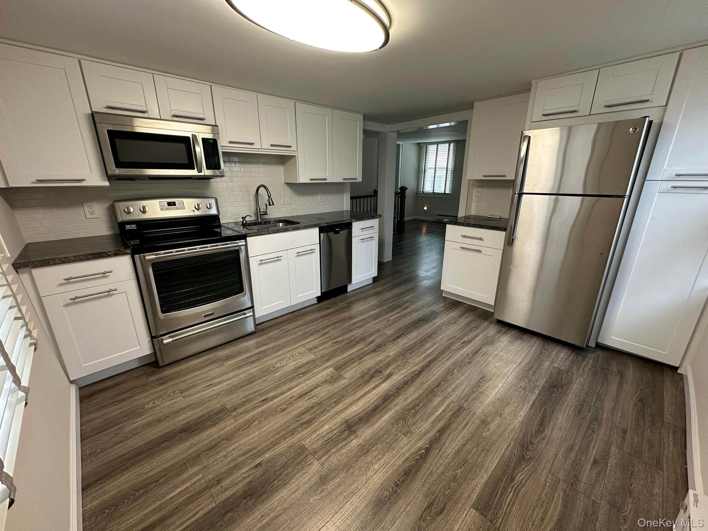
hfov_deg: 102.1
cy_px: 266
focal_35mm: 14
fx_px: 286
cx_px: 354
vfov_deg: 85.7
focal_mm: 2.22
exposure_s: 1/60
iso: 200
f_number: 2.2
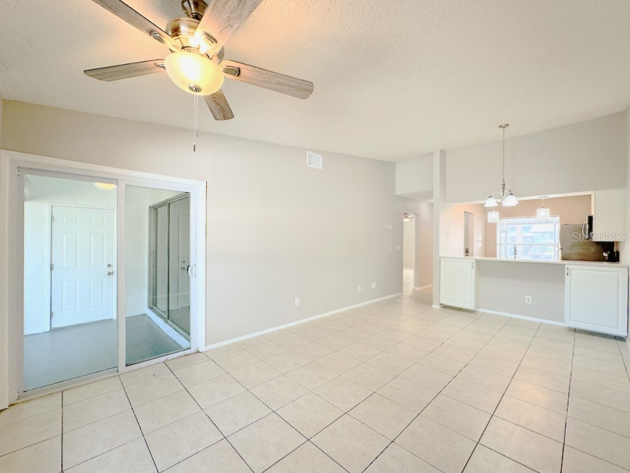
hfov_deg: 102.1
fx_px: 255
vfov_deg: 85.7
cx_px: 315
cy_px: 236
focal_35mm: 14
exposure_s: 1/120
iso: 125
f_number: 2.2
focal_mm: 2.22
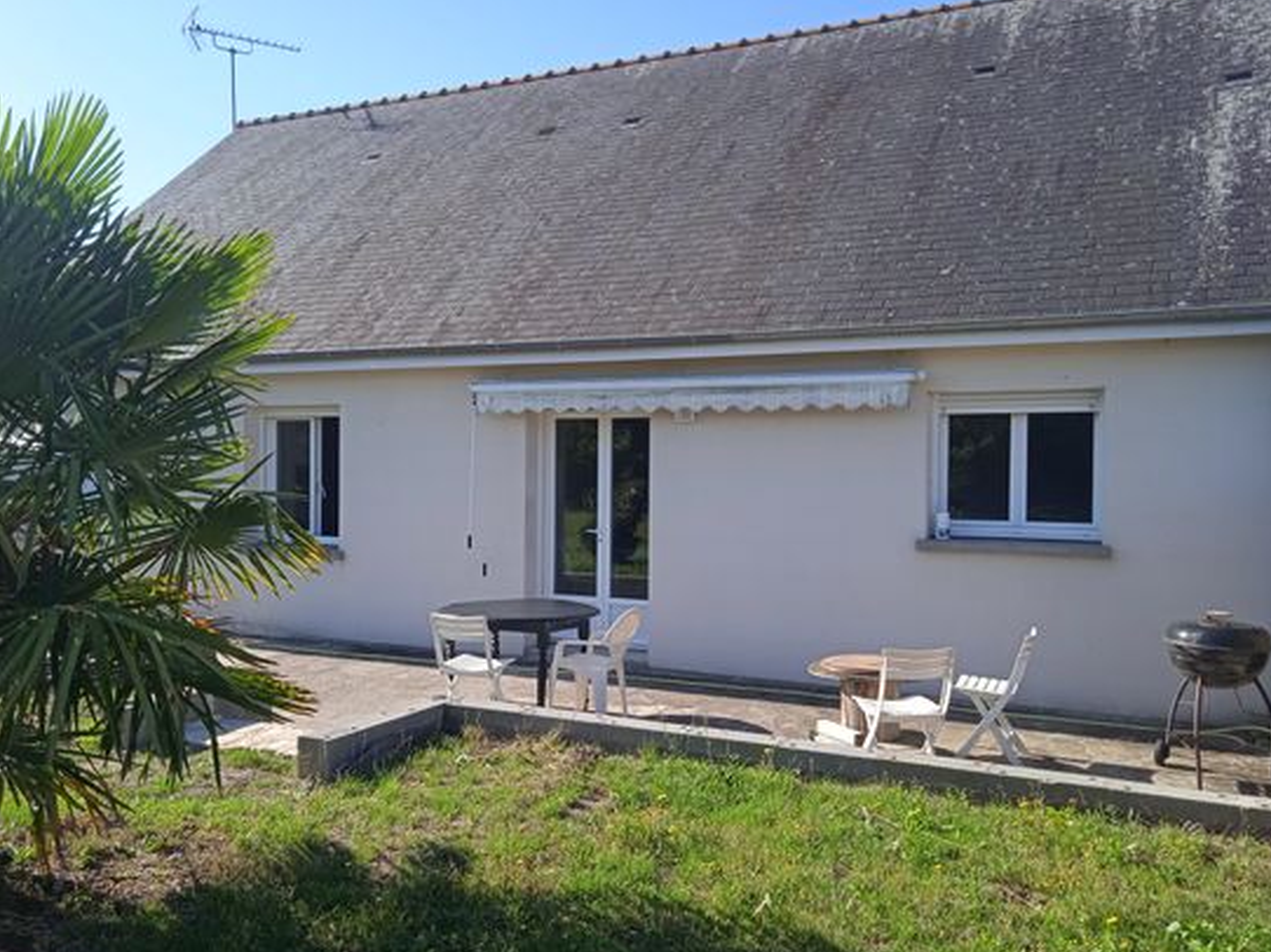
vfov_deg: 45.4
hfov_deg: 58.3
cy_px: 490
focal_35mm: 31
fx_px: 1138
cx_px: 586
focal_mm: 3.43
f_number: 2.2
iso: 100
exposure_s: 1/591
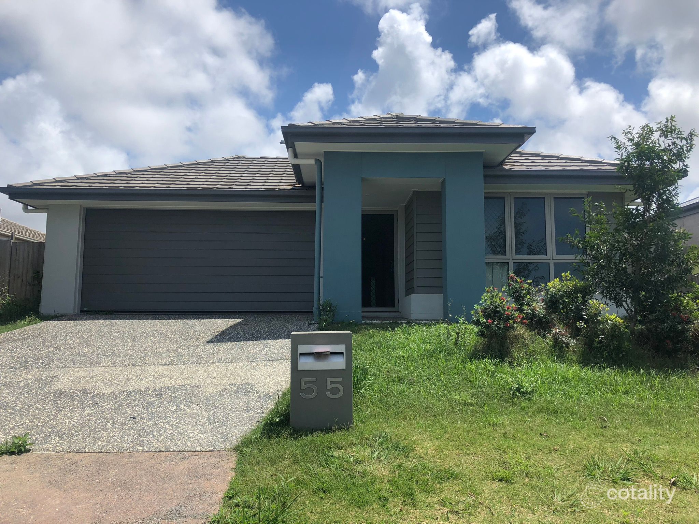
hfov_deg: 63.4
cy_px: 262
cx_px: 350
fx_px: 565
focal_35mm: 28
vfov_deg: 49.7
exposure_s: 1/2825
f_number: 1.8
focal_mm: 3.99
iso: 20
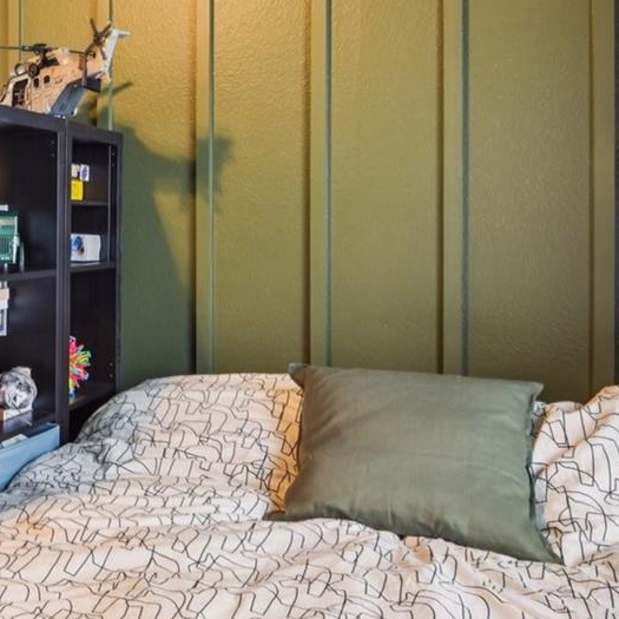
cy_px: 210
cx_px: -45
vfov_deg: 38.0
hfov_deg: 33.8
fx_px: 890
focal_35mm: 44
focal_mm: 17
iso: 400
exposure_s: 1/2
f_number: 8
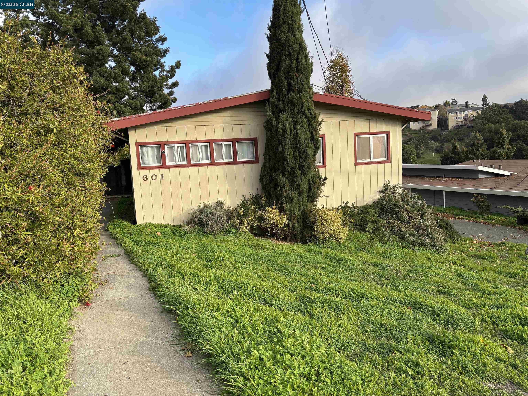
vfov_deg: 53.1
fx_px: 397
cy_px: 198
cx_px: 264
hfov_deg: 67.3
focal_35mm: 26
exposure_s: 1/1115
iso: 50
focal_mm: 5.96
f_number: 1.6
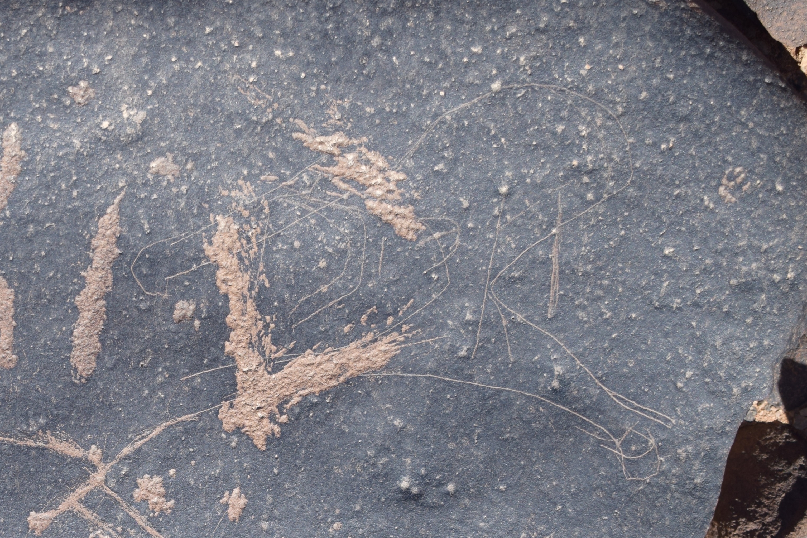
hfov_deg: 20.1
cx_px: 97
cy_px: 382
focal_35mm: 100
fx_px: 2241
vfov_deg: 13.7
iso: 200
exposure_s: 1/1000
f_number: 4.5
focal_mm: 34
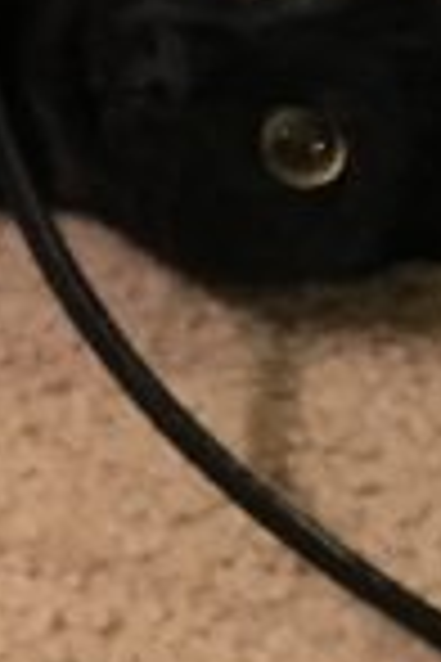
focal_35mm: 158
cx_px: -684
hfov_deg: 7.9
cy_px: 5
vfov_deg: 12.8
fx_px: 2903
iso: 640
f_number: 2.2
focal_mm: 4.15
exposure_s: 1/15
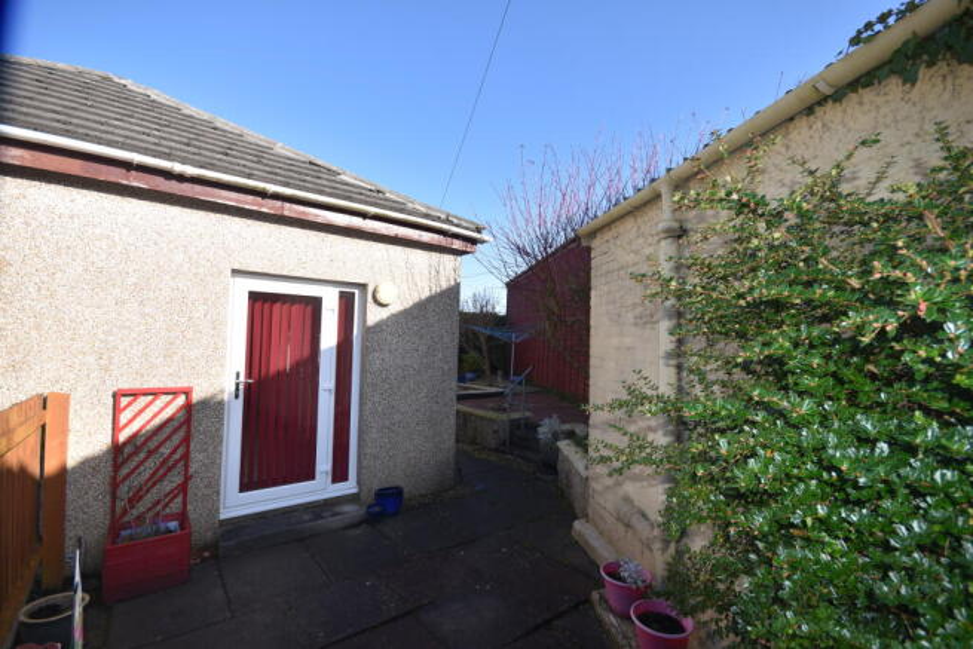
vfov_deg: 77.4
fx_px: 405
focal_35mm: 15
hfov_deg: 100.4
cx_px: 486
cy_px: 324
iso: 100
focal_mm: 10
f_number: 6.3
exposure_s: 1/160
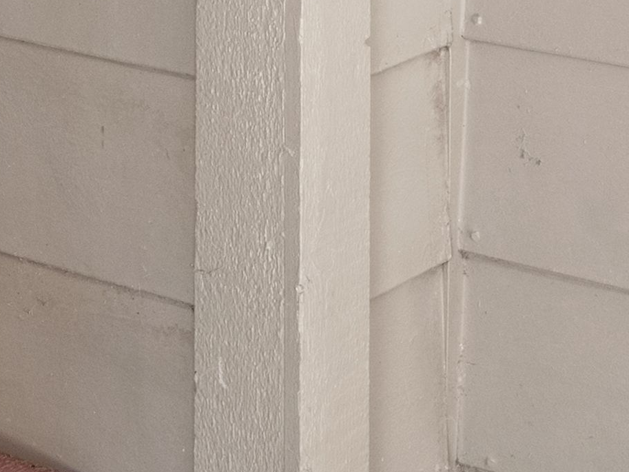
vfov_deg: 10.8
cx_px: 414
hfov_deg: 16.4
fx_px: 2181
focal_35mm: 120
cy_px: -583
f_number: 11
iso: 640
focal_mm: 19
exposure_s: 1/2.5
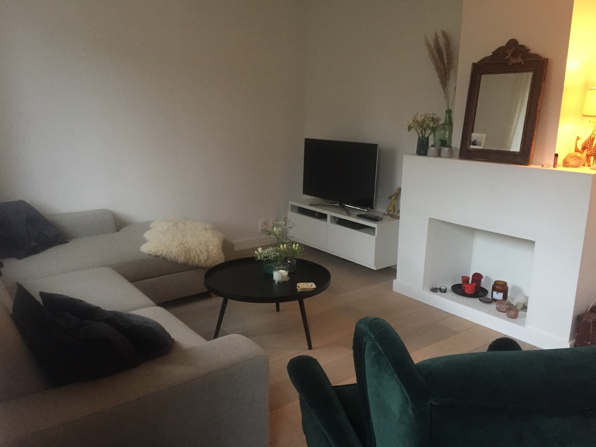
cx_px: 298
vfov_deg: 48.2
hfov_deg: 61.7
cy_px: 224
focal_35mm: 29
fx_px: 499
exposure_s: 1/17
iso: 320
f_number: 2.2
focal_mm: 4.15
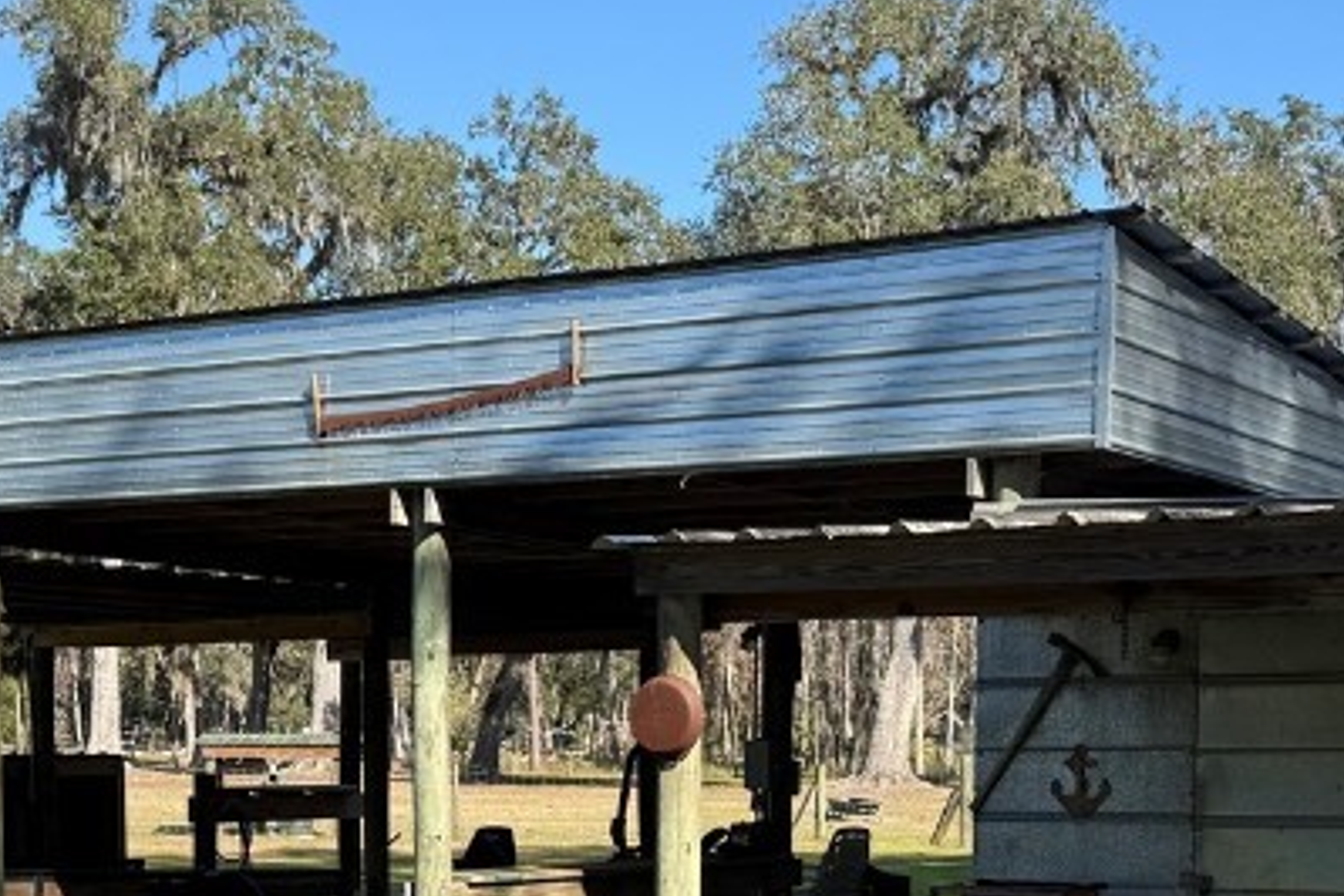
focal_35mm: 64
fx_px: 2389
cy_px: 903
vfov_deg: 20.5
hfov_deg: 31.3
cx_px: 825
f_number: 1.78
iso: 80
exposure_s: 1/2110
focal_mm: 6.76
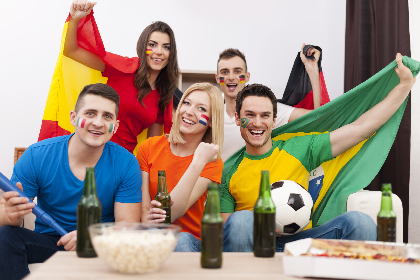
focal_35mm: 50
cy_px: 140
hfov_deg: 39.6
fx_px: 583
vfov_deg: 27.0
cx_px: 210
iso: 100
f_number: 2.2
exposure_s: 1/125
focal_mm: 50
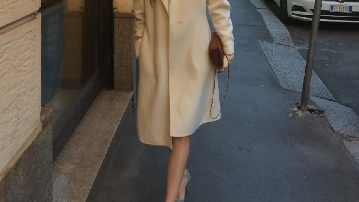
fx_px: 476
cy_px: -24
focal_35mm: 50
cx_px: 183
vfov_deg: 22.5
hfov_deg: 41.3
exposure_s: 1/33
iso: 50
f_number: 2.2
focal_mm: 4.15
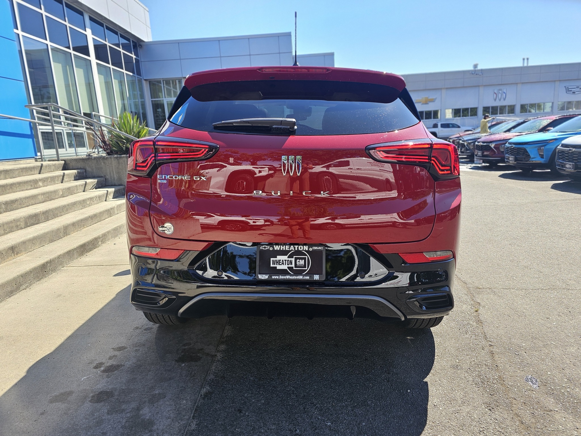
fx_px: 386
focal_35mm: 23
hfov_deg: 73.9
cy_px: 218
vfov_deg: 58.9
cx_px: 290
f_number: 1.7
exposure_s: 1/260
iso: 10
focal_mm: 6.3
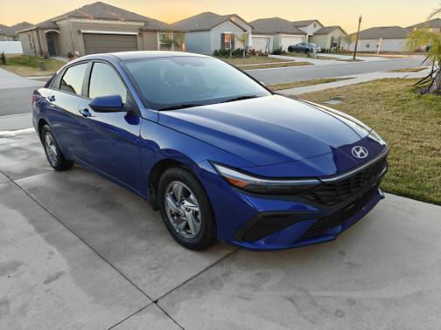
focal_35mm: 24
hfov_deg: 71.6
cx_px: 220
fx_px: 306
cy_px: 165
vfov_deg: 56.8
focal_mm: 5.59
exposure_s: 1/200
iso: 125
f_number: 1.8
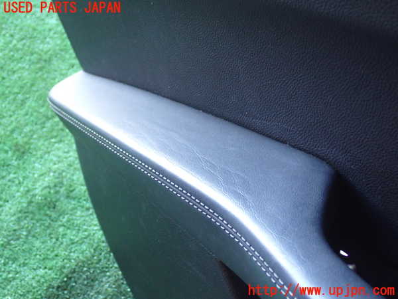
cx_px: 199
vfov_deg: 30.9
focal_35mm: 47
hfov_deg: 40.4
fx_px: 540
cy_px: 150
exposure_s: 1/50
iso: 640
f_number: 3.1
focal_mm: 8.4
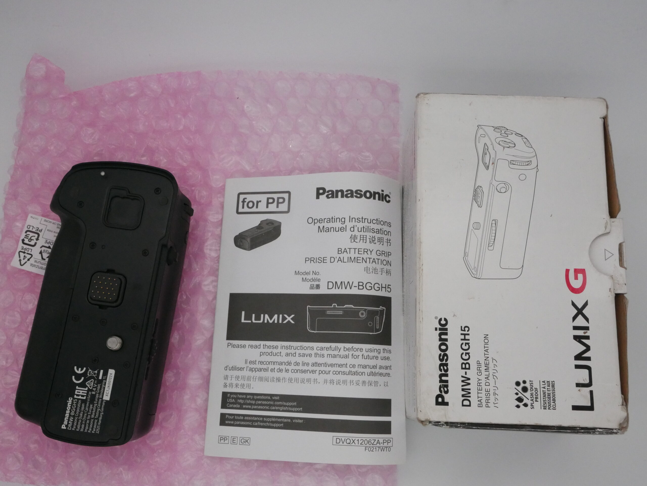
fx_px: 673
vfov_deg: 39.7
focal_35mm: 36
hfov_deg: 51.3
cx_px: 324
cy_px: 243
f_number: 11
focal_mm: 18
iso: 3200
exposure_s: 1/2000
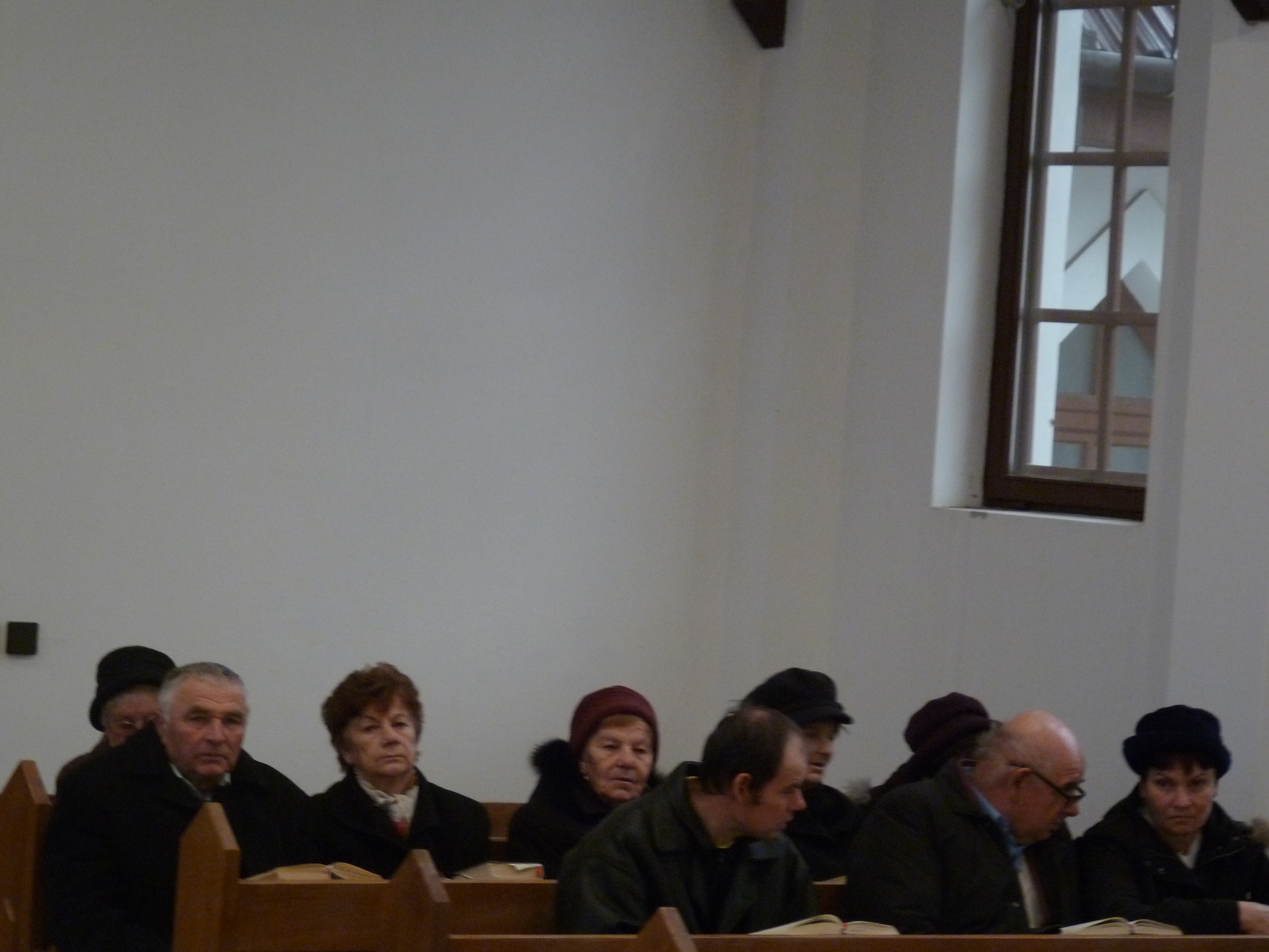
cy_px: 476
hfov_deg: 14.3
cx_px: 634
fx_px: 5059
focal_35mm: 138
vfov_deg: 10.7
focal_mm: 24.5
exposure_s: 1/25
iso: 400
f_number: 3.6
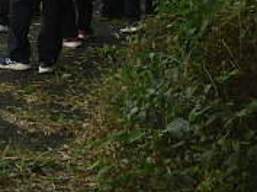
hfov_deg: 13.3
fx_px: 1074
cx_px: -41
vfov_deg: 9.8
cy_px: -115
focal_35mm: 145
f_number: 4
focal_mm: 7.2
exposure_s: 1/200
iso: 80
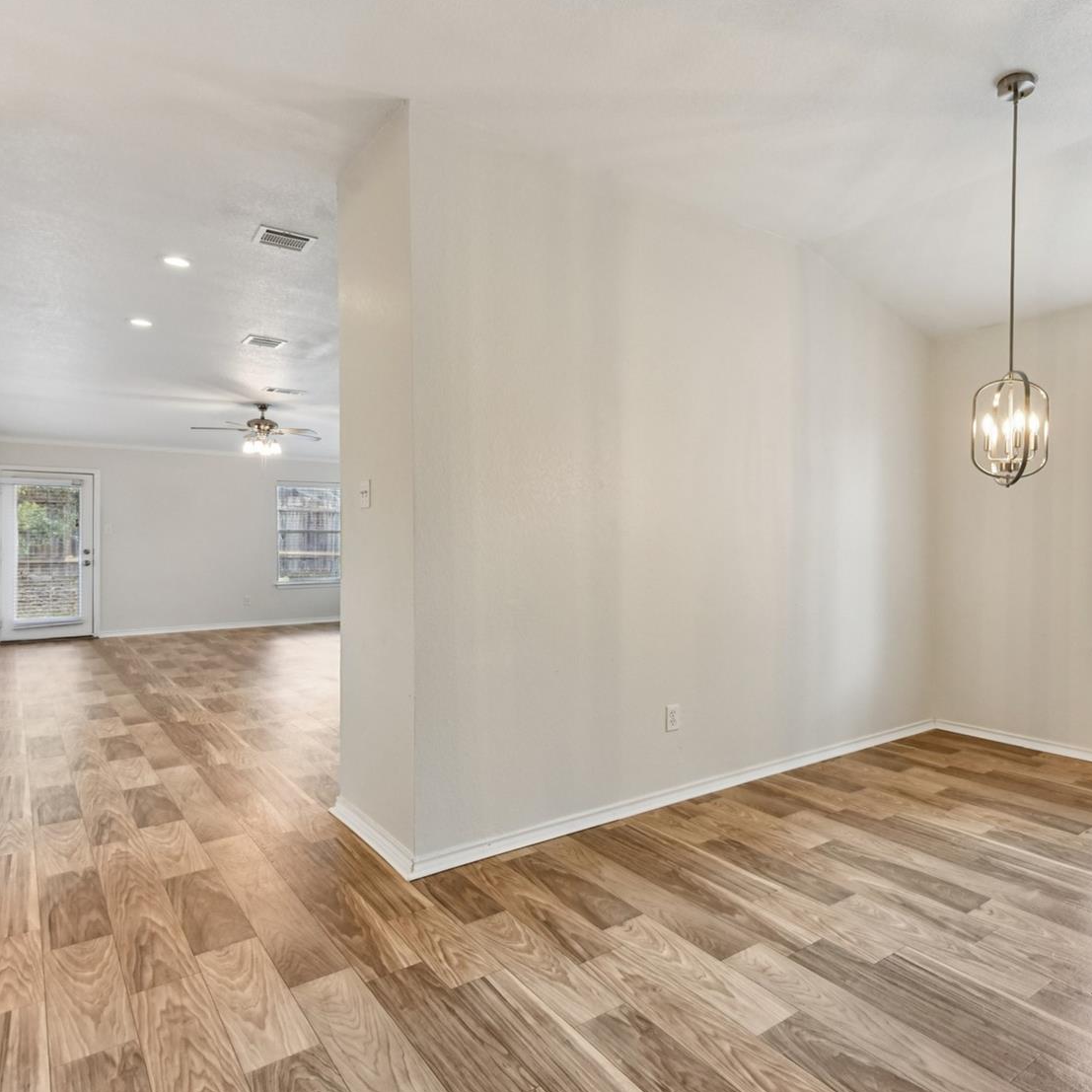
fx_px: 785
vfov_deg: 69.6
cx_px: 740
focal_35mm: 22
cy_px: 540
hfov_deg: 67.5
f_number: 8
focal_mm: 14
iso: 800
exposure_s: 1/40
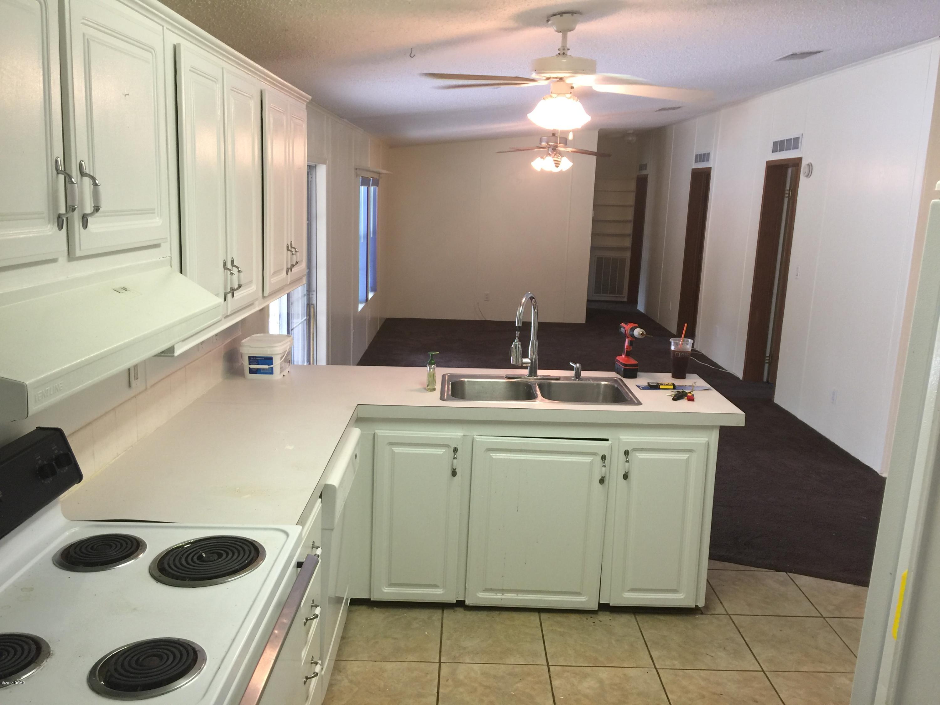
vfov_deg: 48.2
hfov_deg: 61.7
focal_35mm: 29
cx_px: 470
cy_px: 352
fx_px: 787
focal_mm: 4.15
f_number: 2.2
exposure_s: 1/15
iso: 32
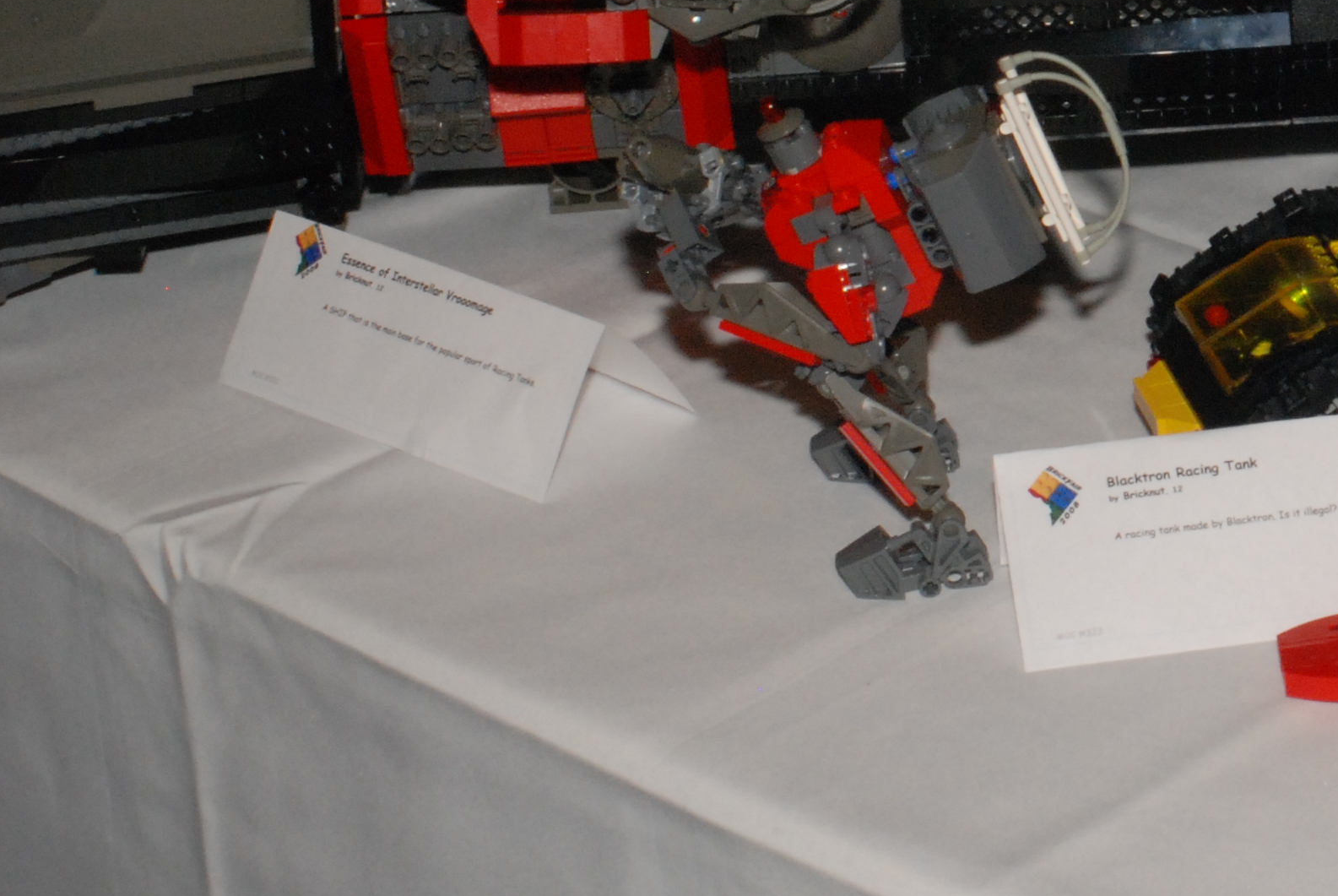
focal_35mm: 128
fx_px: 4771
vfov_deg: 10.6
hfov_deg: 15.5
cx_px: 1498
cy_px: -60
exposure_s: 1/60
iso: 640
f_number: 20
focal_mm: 35
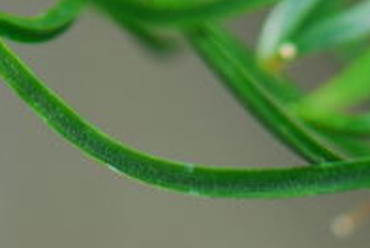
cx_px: 469
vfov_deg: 1.7
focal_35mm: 819
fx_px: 8426
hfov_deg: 2.5
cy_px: 613
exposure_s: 1/250
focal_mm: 105
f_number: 5.6
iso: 100
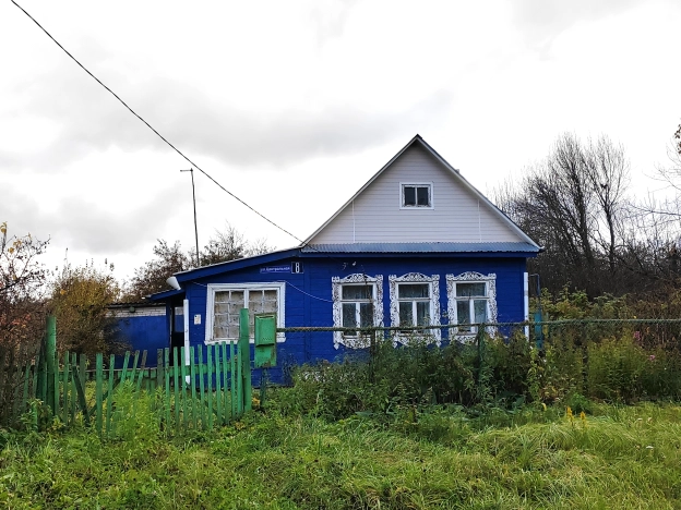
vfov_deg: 38.7
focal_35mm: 37
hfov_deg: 50.1
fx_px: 728
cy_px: 255
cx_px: 340
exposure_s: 1/2800
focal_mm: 5.52
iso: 100
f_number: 1.9
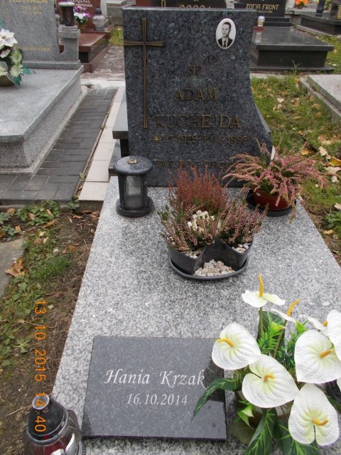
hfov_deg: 53.1
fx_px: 341
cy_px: 228
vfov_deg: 67.3
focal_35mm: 26
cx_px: 170
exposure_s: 1/80
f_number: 3.2
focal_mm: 4.6
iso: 80
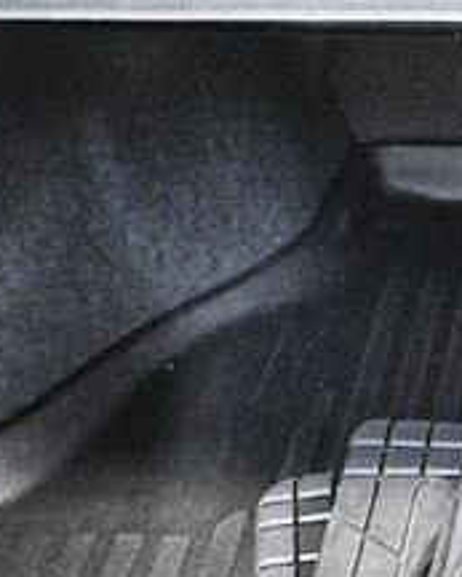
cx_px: 686
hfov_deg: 14.4
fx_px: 1708
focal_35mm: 100
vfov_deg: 19.1
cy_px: 369
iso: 8000
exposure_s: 1/60
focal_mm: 18
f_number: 3.5
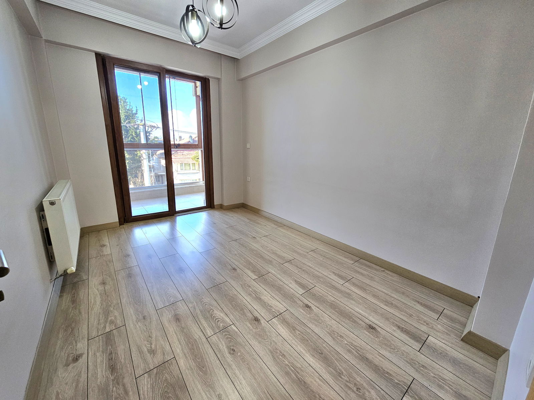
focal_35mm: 13
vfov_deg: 89.9
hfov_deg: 106.2
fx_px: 201
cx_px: 267
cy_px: 200
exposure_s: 1/70.9
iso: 160
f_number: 2.2
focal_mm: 2.2
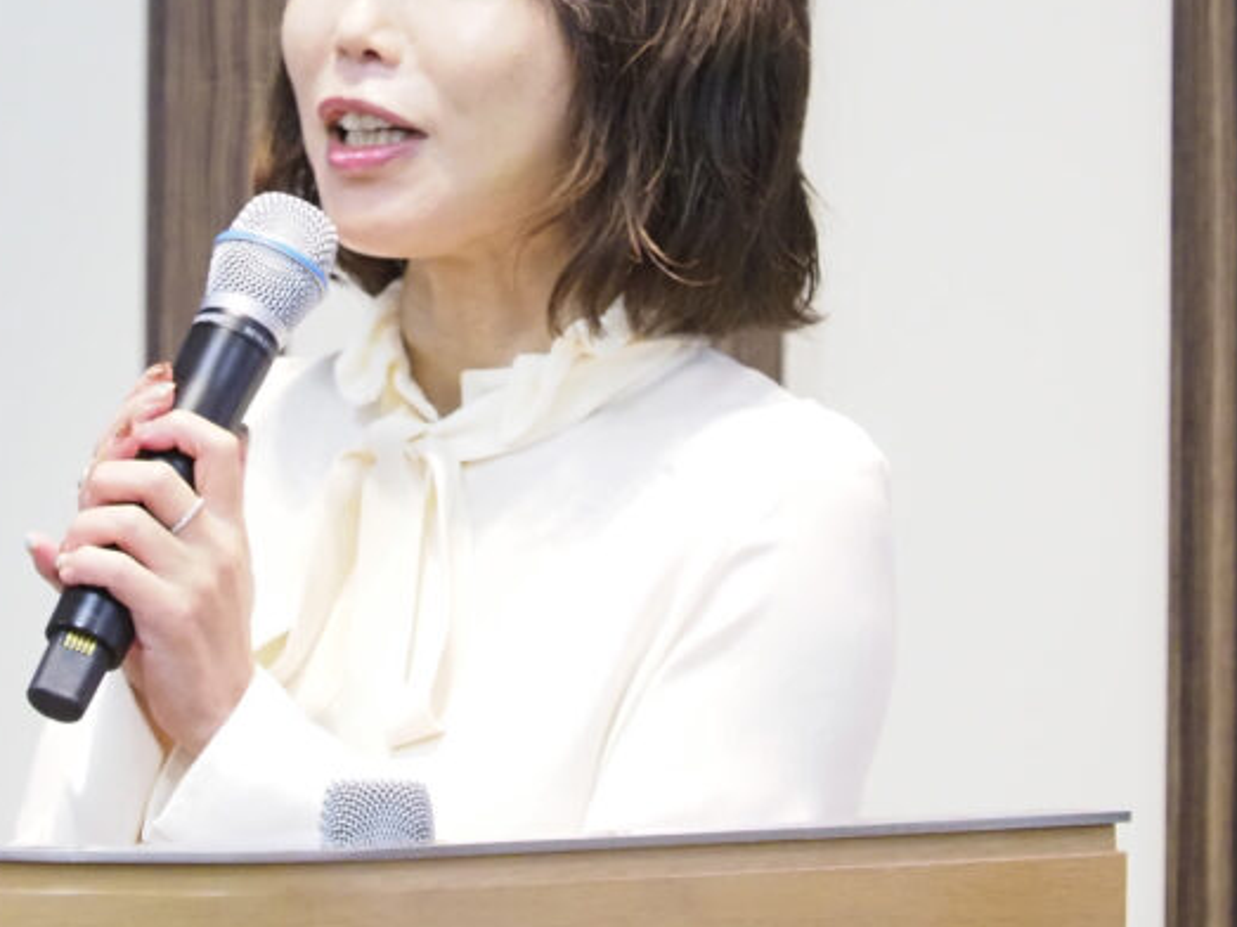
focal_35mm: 824
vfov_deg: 1.8
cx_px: 419
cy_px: 215
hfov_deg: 2.4
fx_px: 29439
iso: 3200
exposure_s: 1/125
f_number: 4
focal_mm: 210
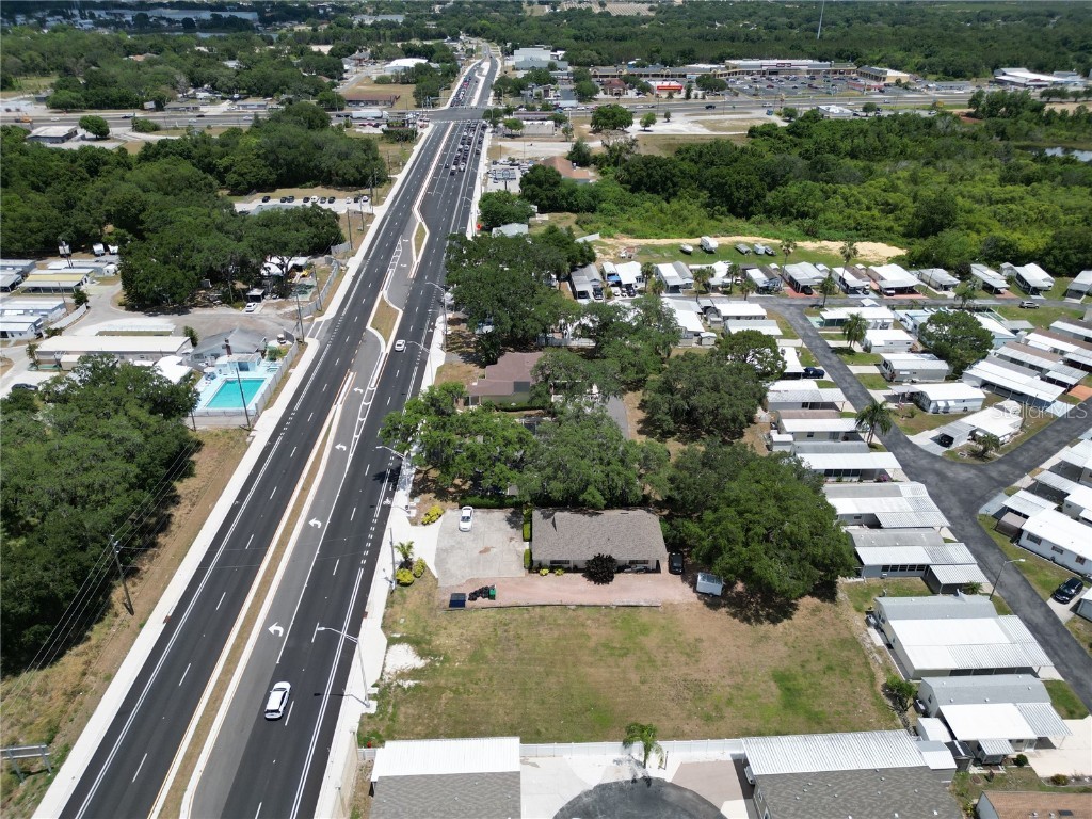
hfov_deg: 71.6
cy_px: 410
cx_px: 546
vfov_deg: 56.8
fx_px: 757
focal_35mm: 24
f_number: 1.7
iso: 150
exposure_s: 1/5000
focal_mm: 6.72
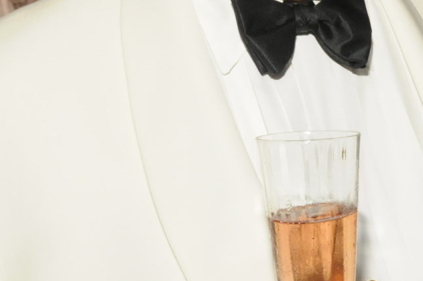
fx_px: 1549
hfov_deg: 15.2
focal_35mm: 132
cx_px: 432
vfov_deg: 10.4
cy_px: 104
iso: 800
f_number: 5.6
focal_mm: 22
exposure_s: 1/60
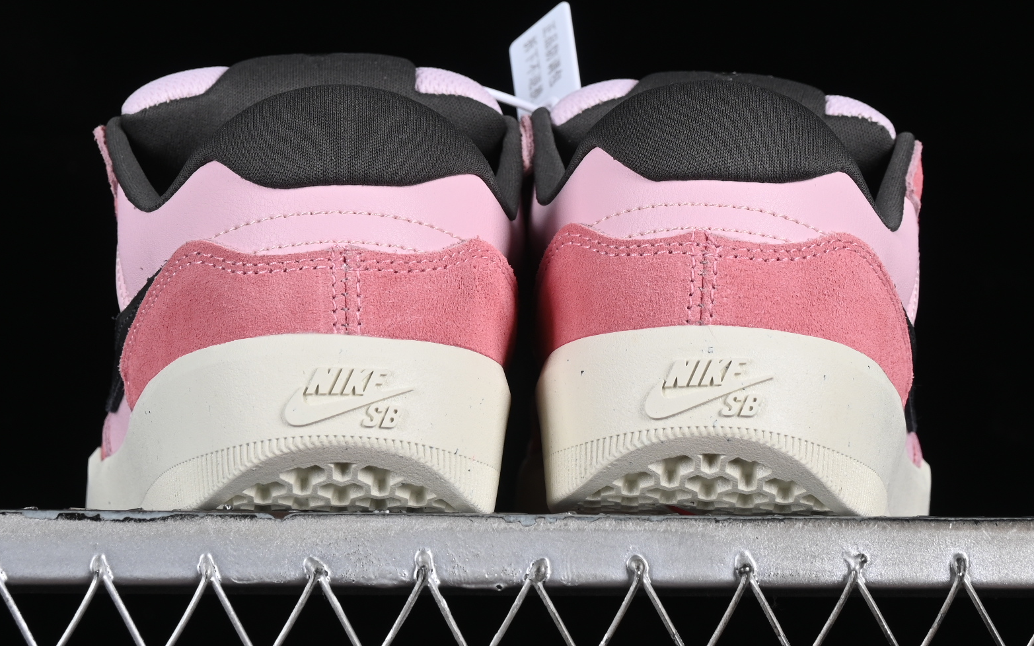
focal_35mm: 136
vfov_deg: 9.6
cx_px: 509
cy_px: 149
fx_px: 3832
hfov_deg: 15.4
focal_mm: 50
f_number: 8
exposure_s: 1/80
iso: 160
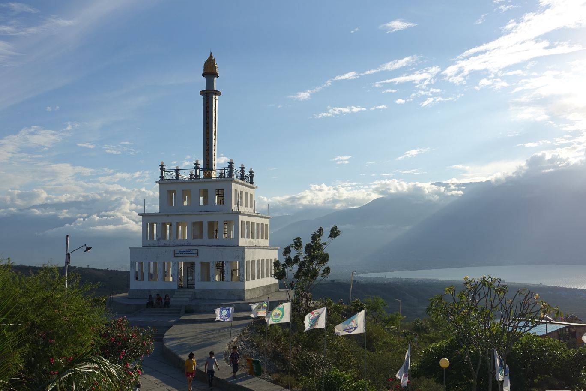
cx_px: 293
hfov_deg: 53.1
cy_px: 196
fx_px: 586
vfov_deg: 36.9
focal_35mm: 36
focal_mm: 13.34
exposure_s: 1/100
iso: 125
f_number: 5.6
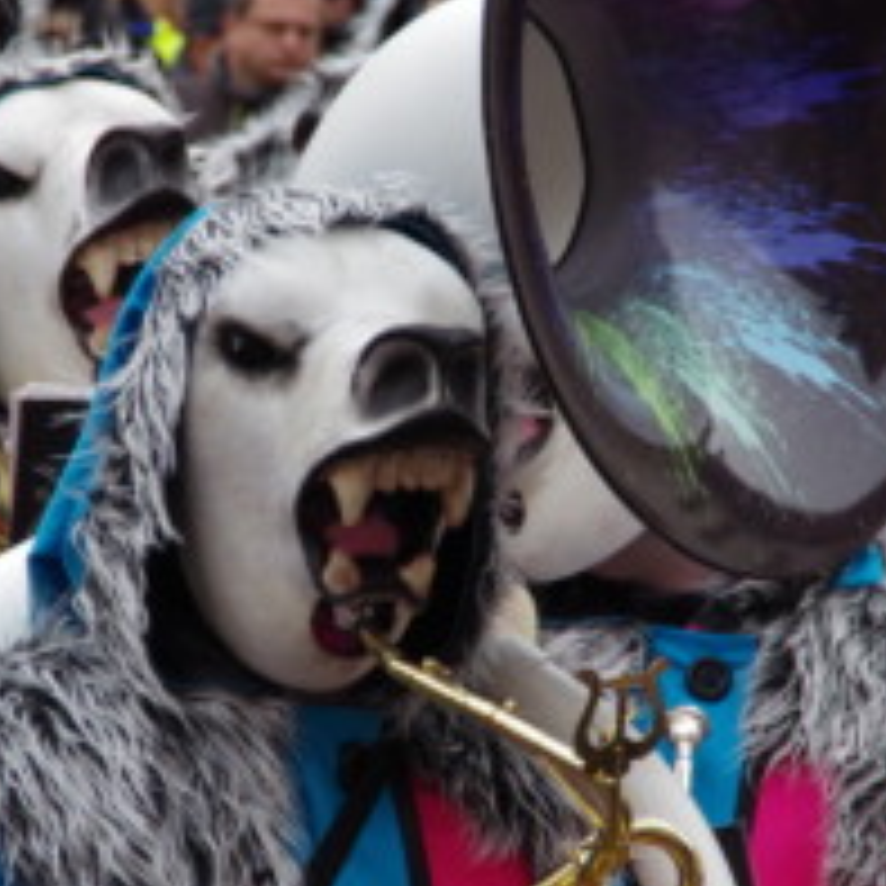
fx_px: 18707
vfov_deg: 2.7
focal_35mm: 646
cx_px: 423
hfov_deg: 2.7
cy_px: 479
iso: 1600
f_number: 10
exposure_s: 1/250
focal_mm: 200
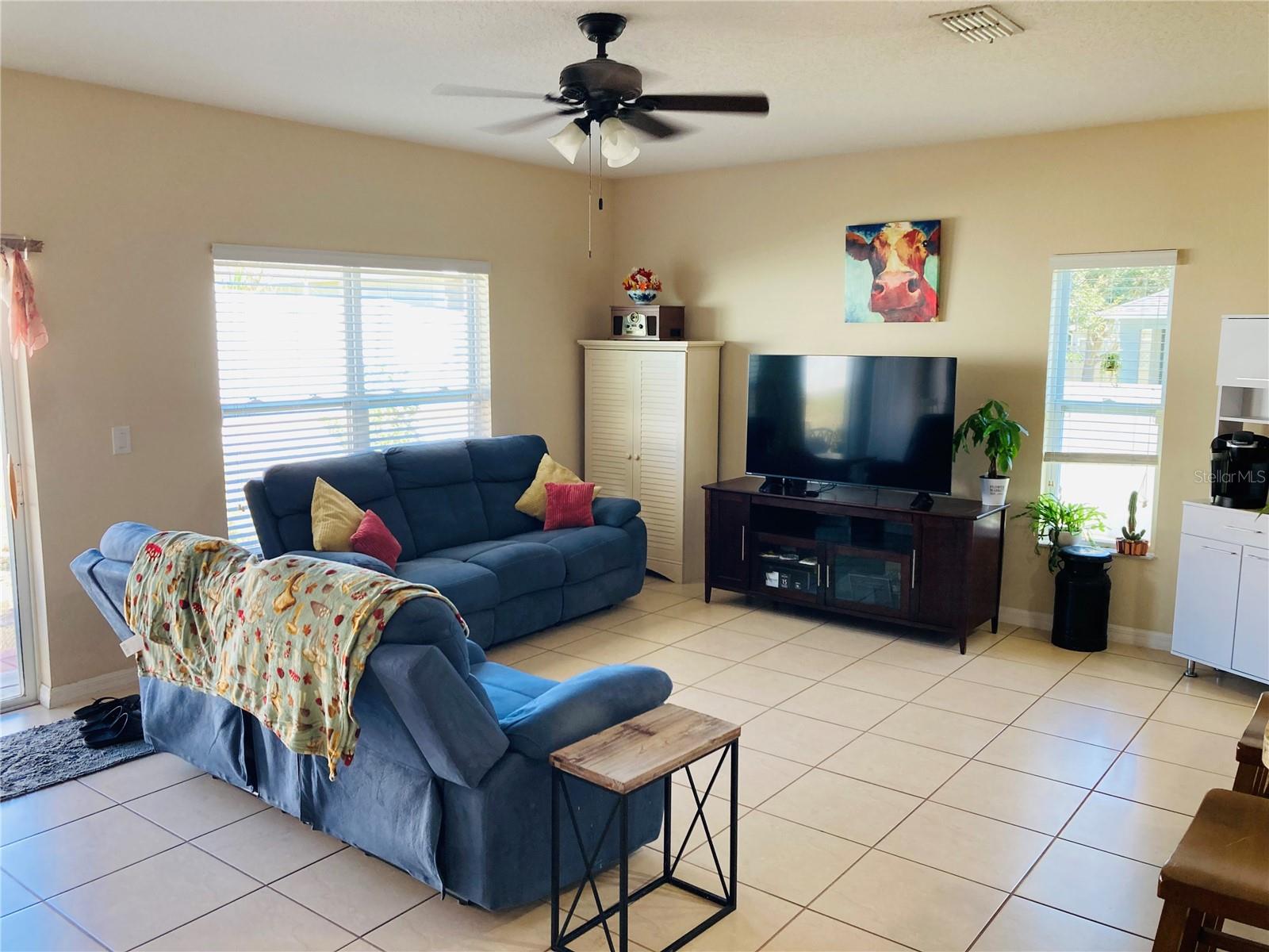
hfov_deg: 63.4
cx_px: 634
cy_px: 476
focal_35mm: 28
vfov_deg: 49.7
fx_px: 1026
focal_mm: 3.99
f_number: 1.8
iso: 64
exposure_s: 1/60
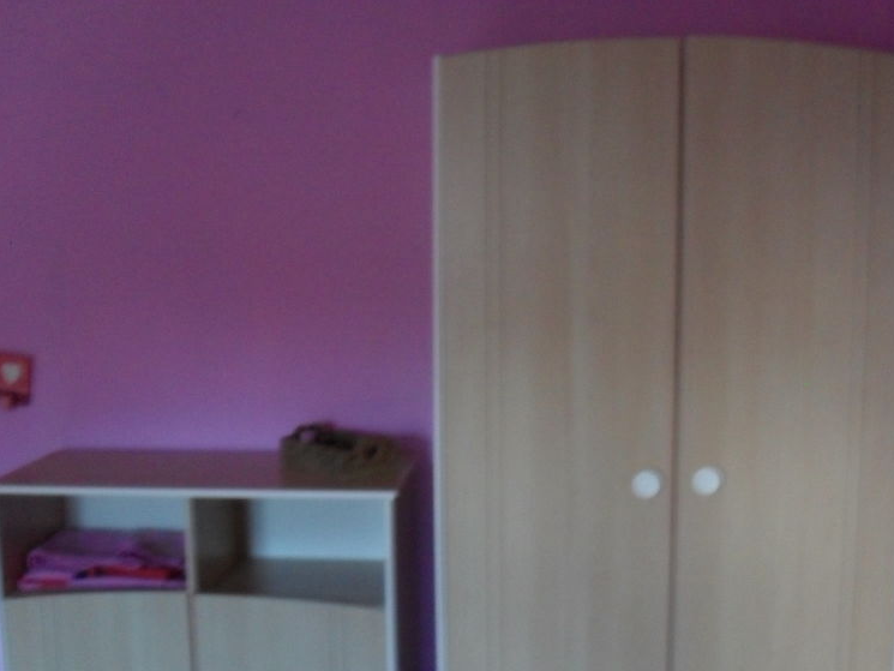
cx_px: 540
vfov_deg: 30.7
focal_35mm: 47
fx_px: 1214
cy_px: 449
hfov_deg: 40.2
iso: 400
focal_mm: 6.3
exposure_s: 1/15
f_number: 3.2
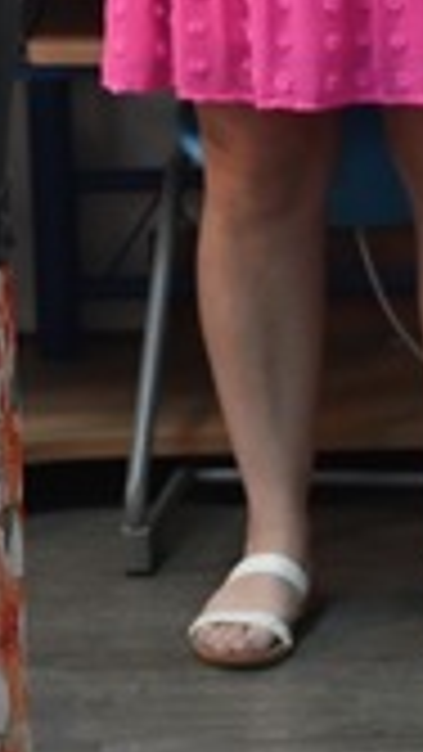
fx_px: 5640
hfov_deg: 4.2
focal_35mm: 283
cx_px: -378
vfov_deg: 7.6
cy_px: 353
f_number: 2.8
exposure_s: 1/250
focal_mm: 44
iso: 2000
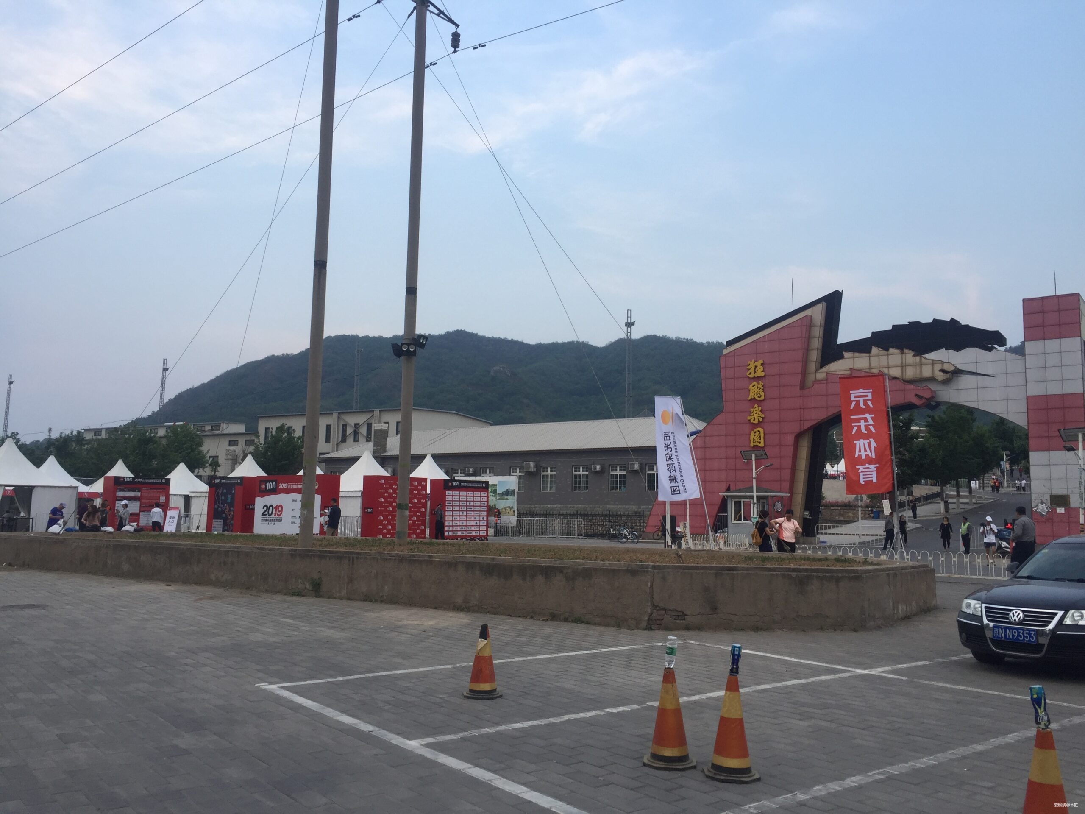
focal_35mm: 29
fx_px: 909
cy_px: 407
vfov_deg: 48.2
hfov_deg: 61.7
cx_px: 542
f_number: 2.2
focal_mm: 4.15
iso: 32
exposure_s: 1/106
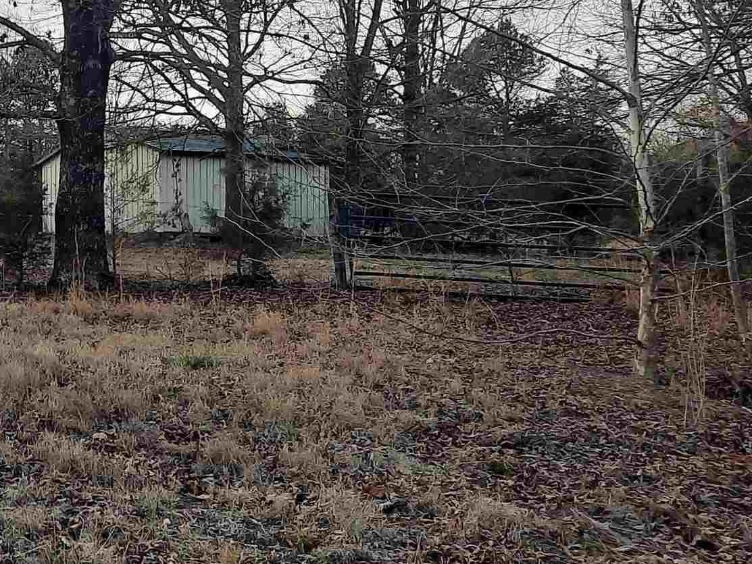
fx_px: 1499
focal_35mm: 69
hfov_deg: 25.8
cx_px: -103
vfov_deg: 21.3
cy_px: 248
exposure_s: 1/155
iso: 32
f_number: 2
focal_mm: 4.6
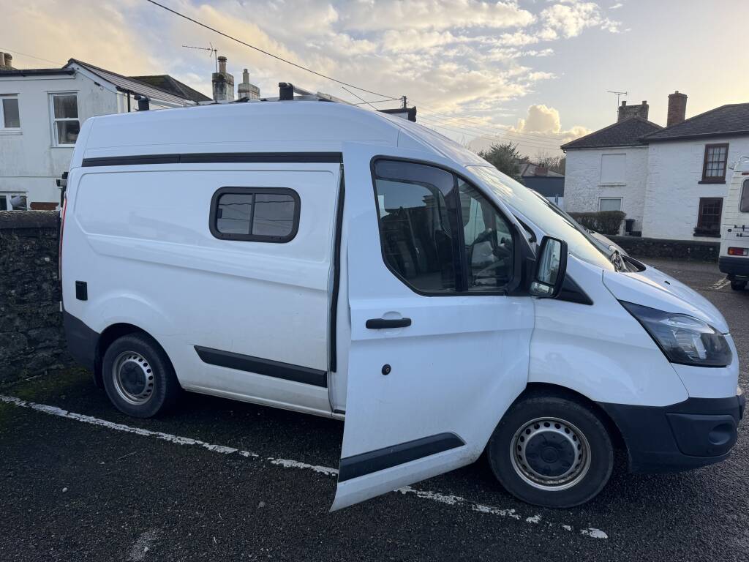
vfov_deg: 56.8
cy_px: 281
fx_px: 519
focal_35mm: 24
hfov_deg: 71.6
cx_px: 374
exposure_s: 1/1112
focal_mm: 6.76
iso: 80
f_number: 1.78
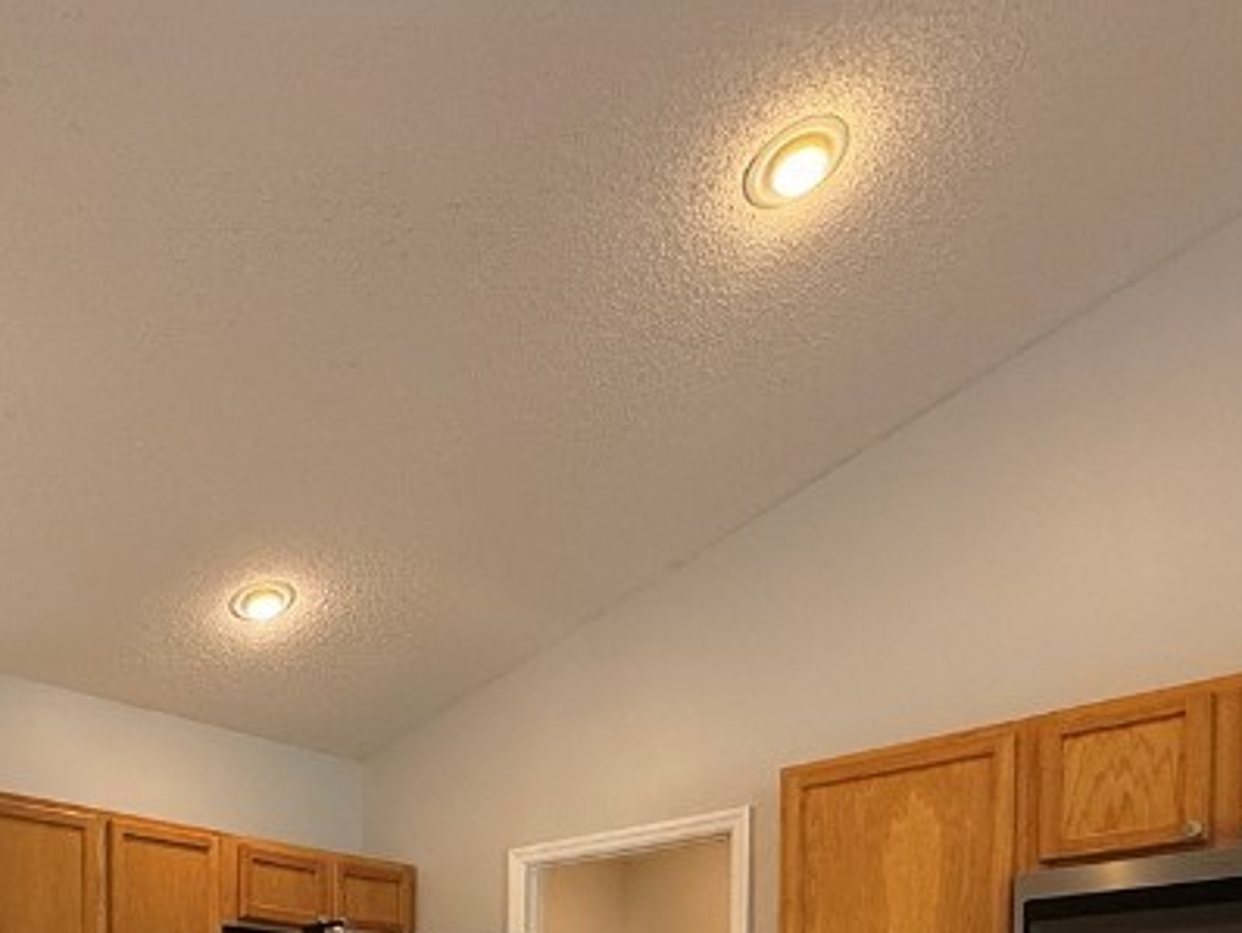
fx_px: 1292
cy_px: 1145
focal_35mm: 36
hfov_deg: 48.3
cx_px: 237
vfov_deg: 32.2
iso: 250
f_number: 2.2
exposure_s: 1/120
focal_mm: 2.22
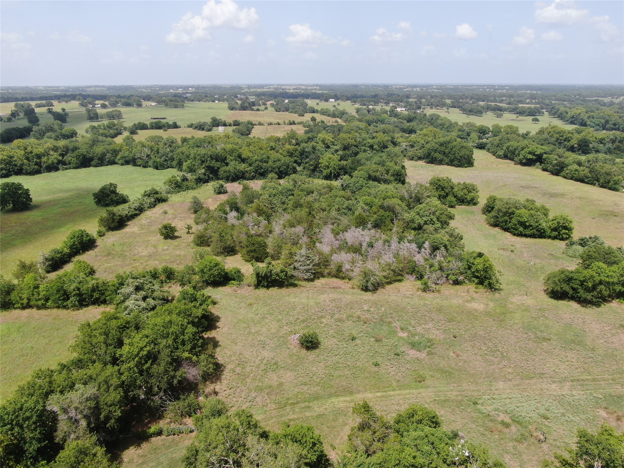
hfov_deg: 71.6
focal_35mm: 24
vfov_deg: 56.8
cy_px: 234
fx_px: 433
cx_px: 312
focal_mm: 4.39
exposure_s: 1/1000
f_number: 2.8
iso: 100
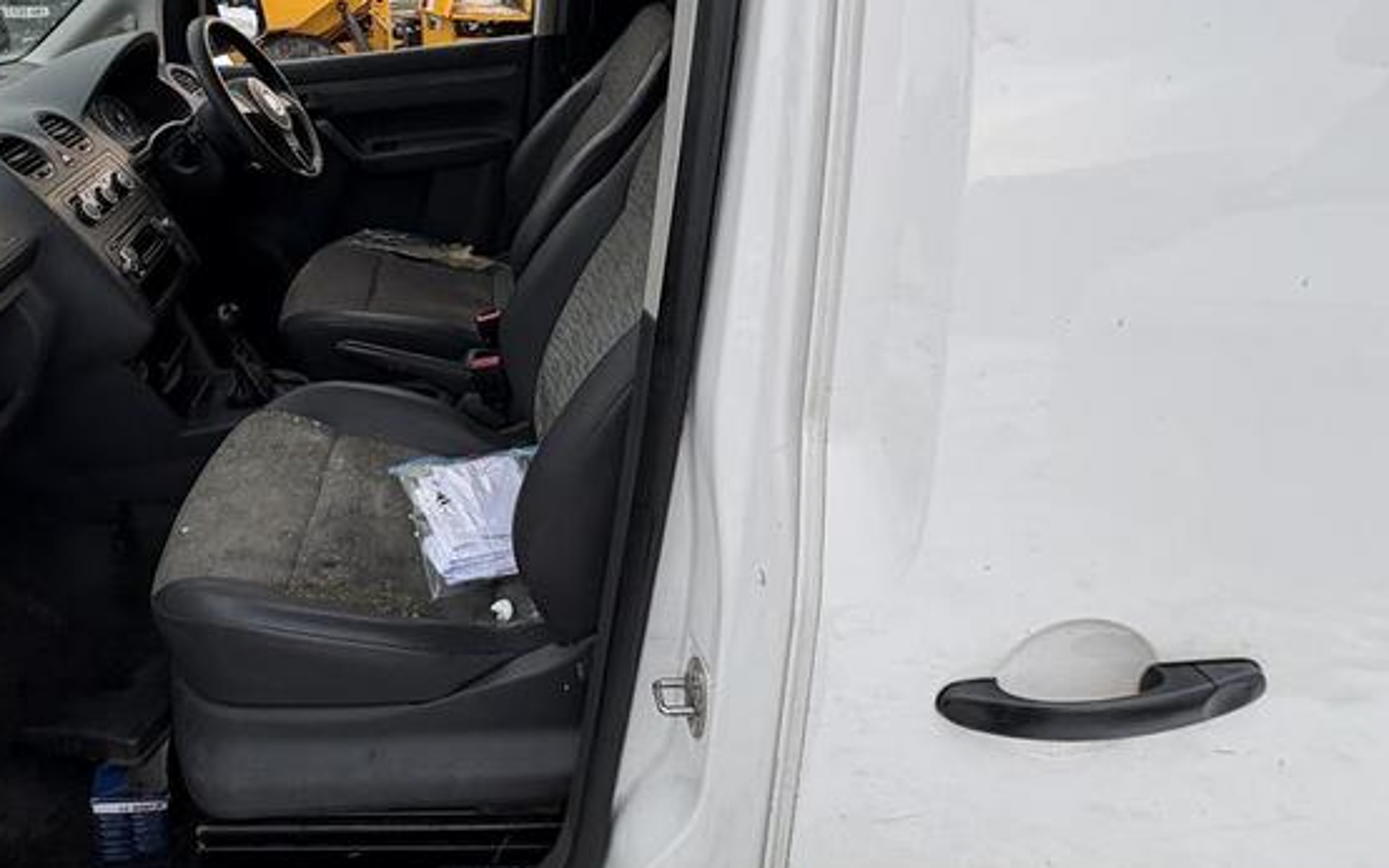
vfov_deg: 49.7
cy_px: 256
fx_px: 908
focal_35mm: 24
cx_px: 449
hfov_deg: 72.3
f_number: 2.2
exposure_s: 1/99
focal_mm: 2.22
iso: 80
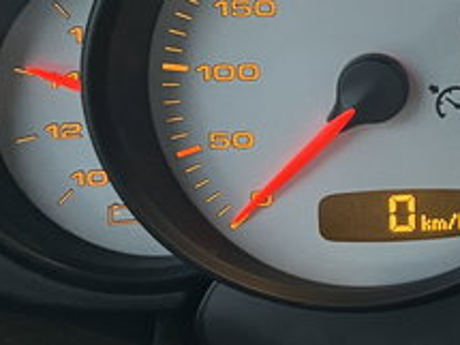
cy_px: 51
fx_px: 1235
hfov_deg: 18.1
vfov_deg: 15.7
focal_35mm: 93
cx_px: 745
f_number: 1.6
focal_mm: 5.1
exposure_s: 1/31
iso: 640
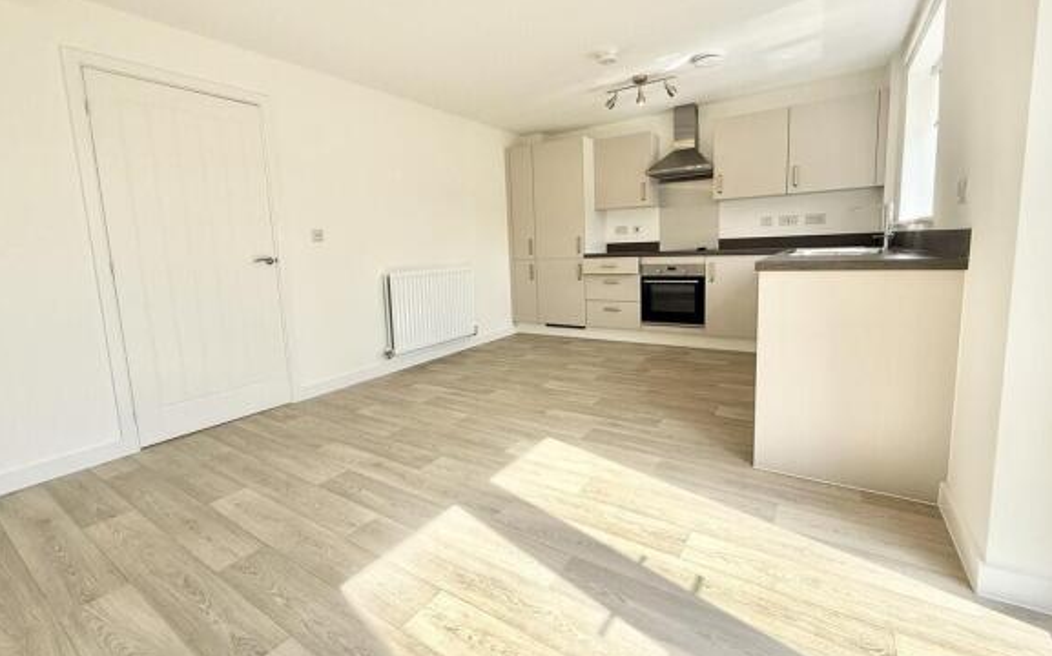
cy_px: 303
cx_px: 526
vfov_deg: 74.6
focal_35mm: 15
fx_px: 430
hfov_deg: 101.5
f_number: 2.2
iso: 50
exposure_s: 1/395
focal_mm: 2.22
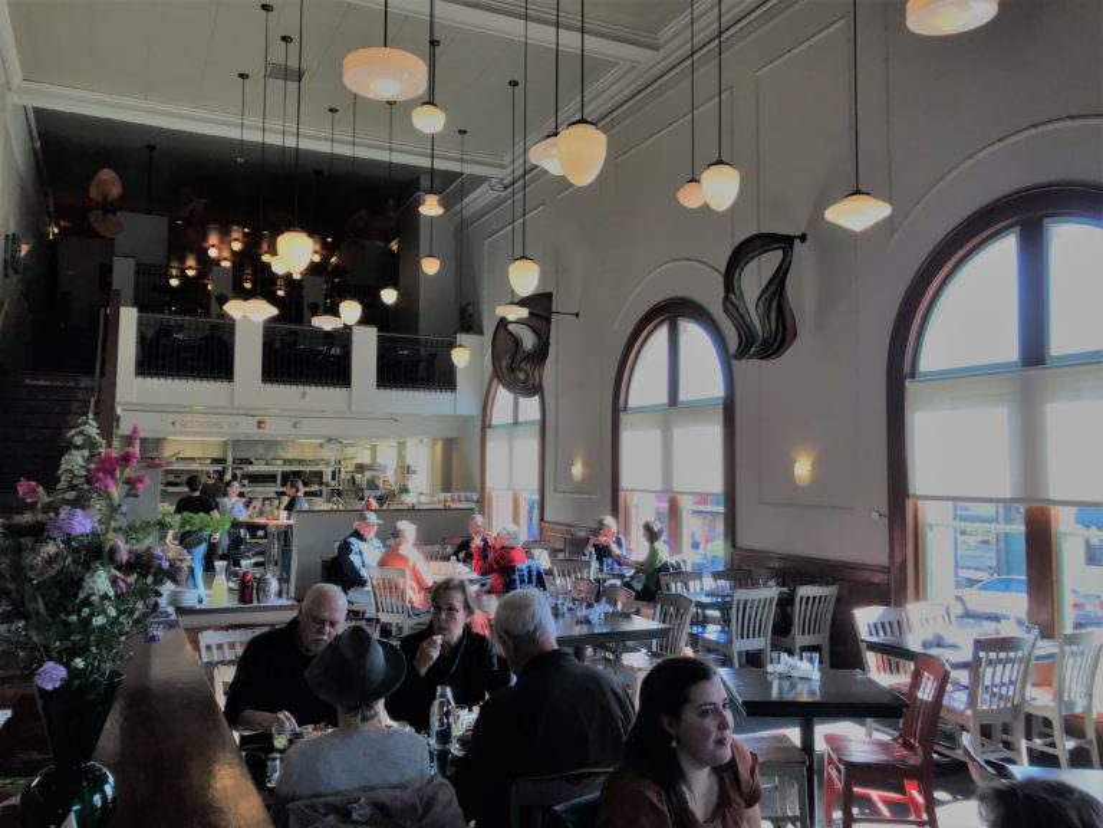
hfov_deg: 63.4
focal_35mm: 28
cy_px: 414
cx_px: 552
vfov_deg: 49.7
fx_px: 892
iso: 40
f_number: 1.8
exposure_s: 1/120
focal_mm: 3.99
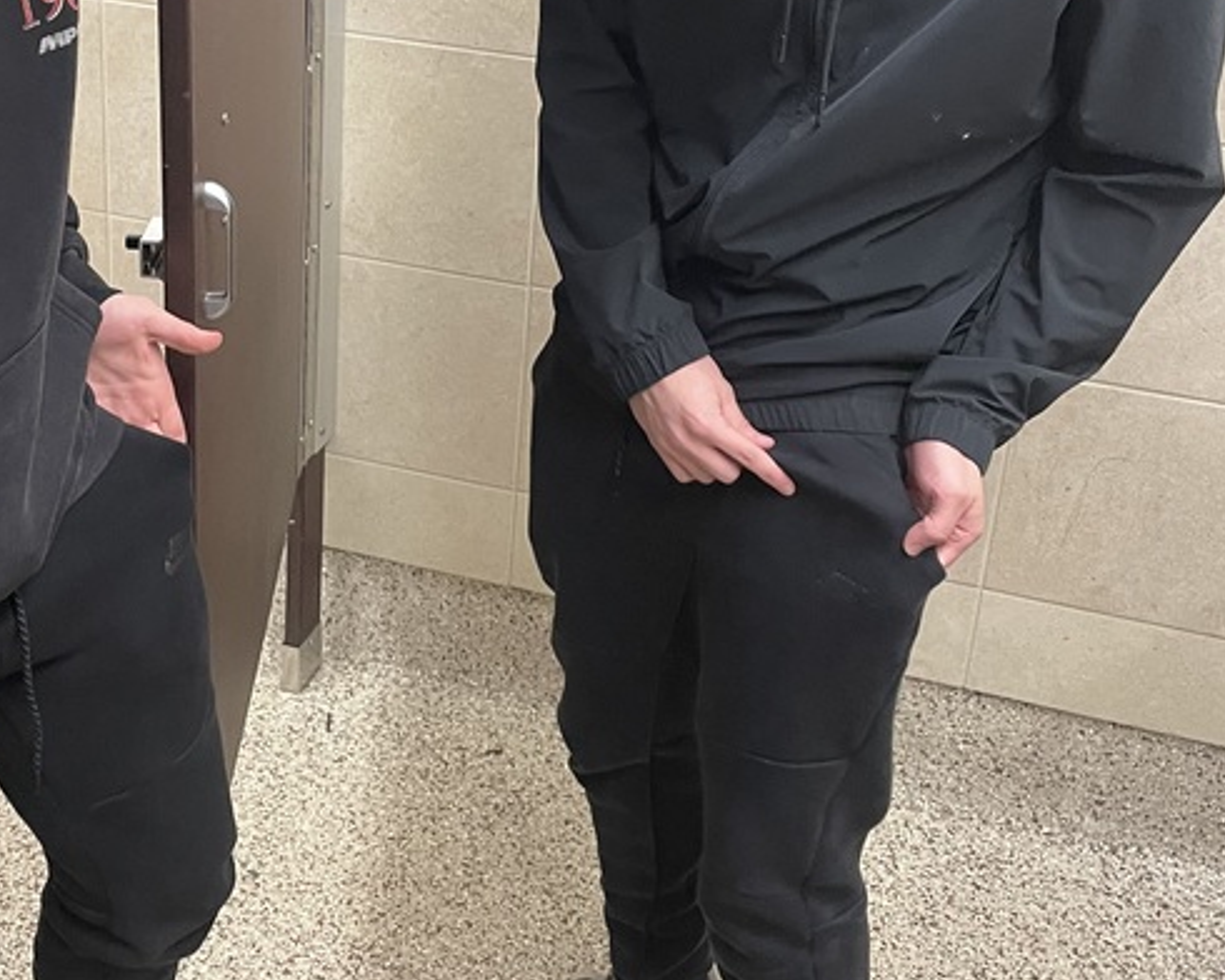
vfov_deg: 28.4
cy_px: 322
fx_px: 1922
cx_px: 405
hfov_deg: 35.0
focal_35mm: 53
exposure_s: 1/60
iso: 250
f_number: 1.6
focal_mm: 4.2
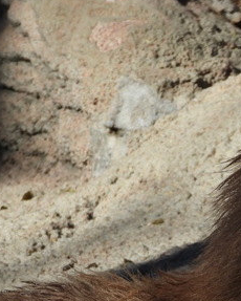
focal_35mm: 1360
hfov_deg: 1.1
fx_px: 12113
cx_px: 397
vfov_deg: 1.4
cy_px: 307
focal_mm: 89.9
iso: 100
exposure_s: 1/640
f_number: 5
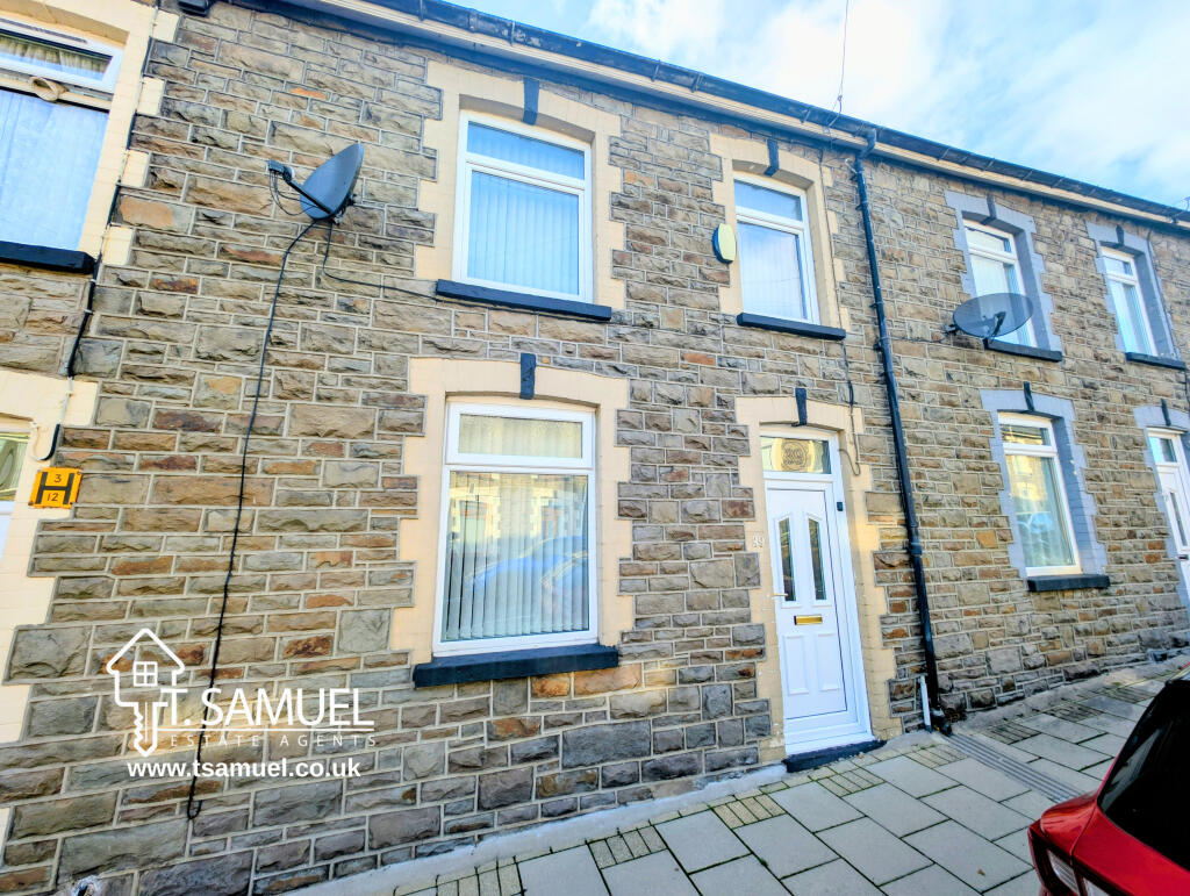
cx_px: 595
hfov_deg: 110.5
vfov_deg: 94.6
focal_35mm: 12
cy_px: 448
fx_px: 413
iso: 40
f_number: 1.95
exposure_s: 1/482
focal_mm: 2.23
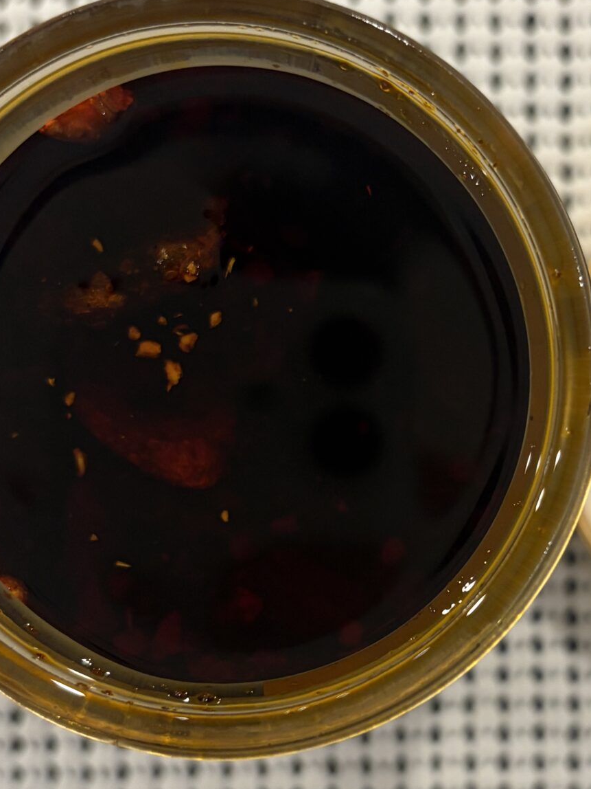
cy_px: 497
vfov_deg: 33.1
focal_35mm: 58
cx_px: 380
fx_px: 1320
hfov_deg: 25.1
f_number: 1.6
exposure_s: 1/60
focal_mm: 5.96
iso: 200
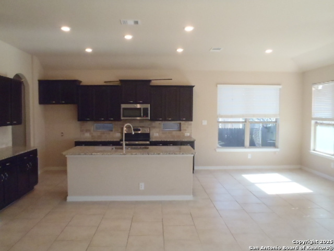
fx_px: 270
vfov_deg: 49.7
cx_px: 167
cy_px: 126
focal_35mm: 28
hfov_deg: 63.4
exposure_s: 1/200
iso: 800
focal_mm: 5
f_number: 3.9
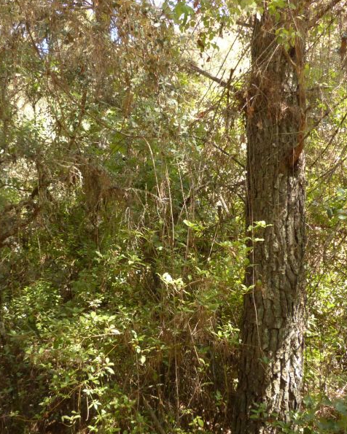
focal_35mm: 42
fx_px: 539
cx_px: 157
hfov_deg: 35.6
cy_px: 247
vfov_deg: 43.7
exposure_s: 1/160
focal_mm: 4.5
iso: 200
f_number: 2.8
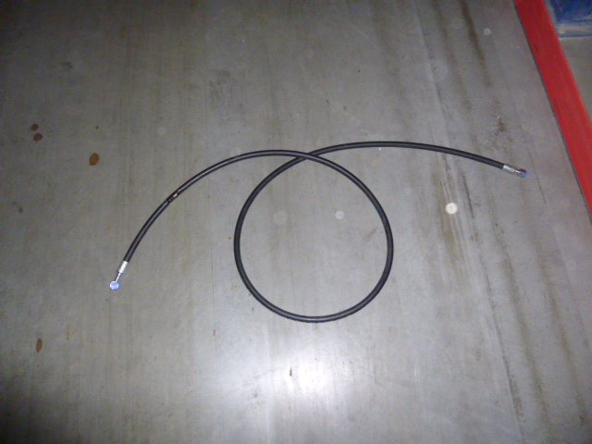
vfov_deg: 54.9
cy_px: 222
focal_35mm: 25
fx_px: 428
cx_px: 296
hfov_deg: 69.4
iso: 250
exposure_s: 1/125
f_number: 3.1
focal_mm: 4.5
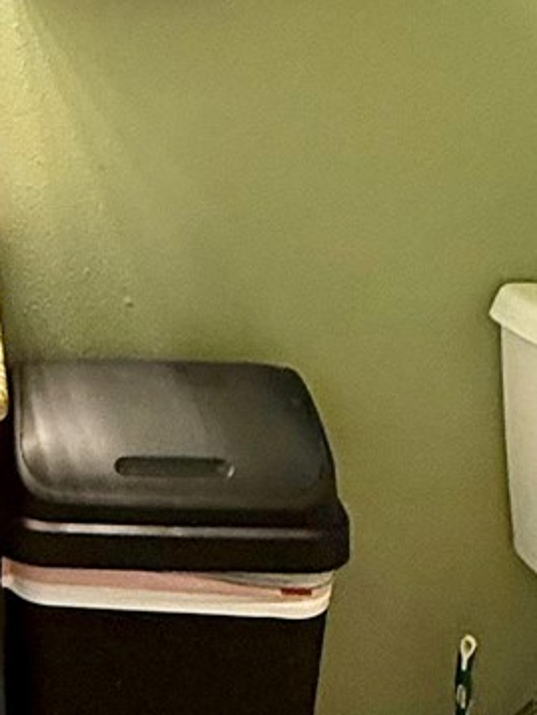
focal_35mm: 75
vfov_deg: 25.4
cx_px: -116
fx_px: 1549
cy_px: 122
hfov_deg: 18.6
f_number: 2.2
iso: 250
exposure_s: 1/60
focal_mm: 2.22
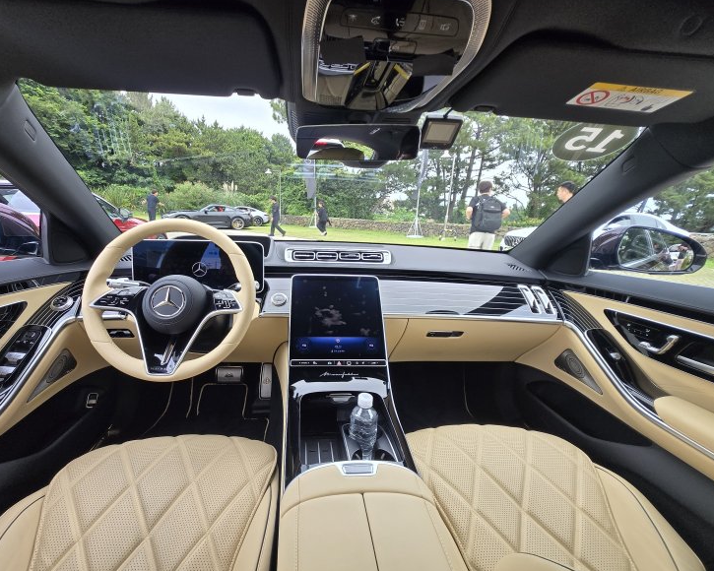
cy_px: 286
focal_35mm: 14
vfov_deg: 88.0
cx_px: 327
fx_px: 296
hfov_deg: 100.5
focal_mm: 1.7
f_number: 2.2
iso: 25
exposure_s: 1/121
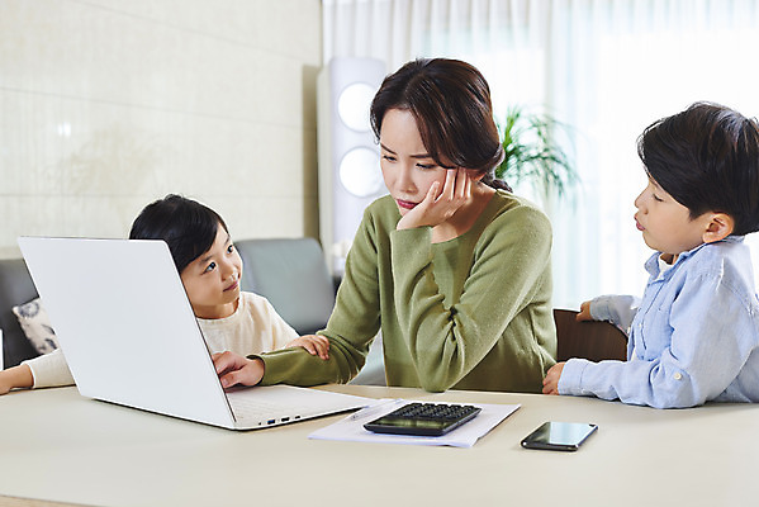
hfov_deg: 39.6
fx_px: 1055
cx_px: 380
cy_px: 254
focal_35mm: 50
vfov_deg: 27.0
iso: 200
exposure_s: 1/80
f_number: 5
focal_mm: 50
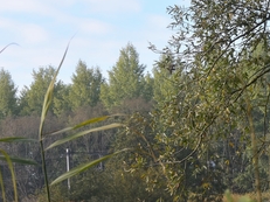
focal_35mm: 210
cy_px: 111
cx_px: 325
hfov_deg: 9.3
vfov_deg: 7.1
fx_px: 1637
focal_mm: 56
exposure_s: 1/125
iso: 200
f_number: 11
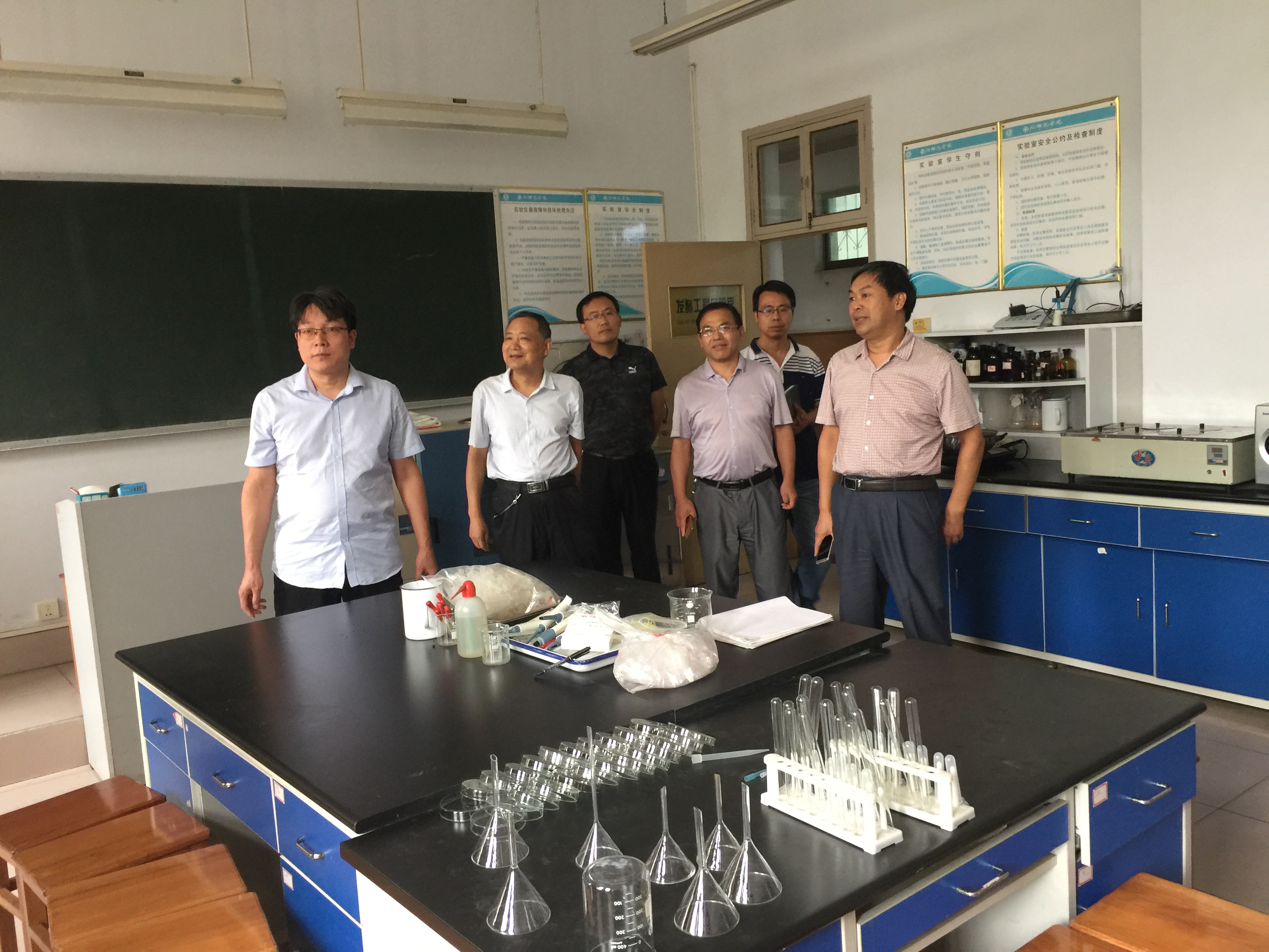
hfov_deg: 61.7
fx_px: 1063
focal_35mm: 29
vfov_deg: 48.2
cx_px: 634
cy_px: 476
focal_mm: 4.15
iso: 80
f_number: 2.2
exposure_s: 1/17
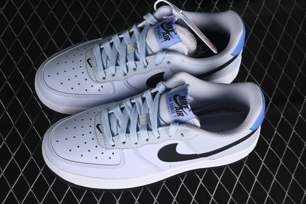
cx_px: 153
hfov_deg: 27.0
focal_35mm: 75
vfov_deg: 18.2
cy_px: 102
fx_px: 637
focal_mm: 50
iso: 160
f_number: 7.1
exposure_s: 1/80
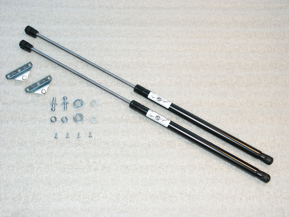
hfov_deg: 35.5
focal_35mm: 54
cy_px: 108
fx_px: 451
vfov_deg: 27.0
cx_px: 144
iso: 200
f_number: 3.5
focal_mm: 13.9
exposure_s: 1/350
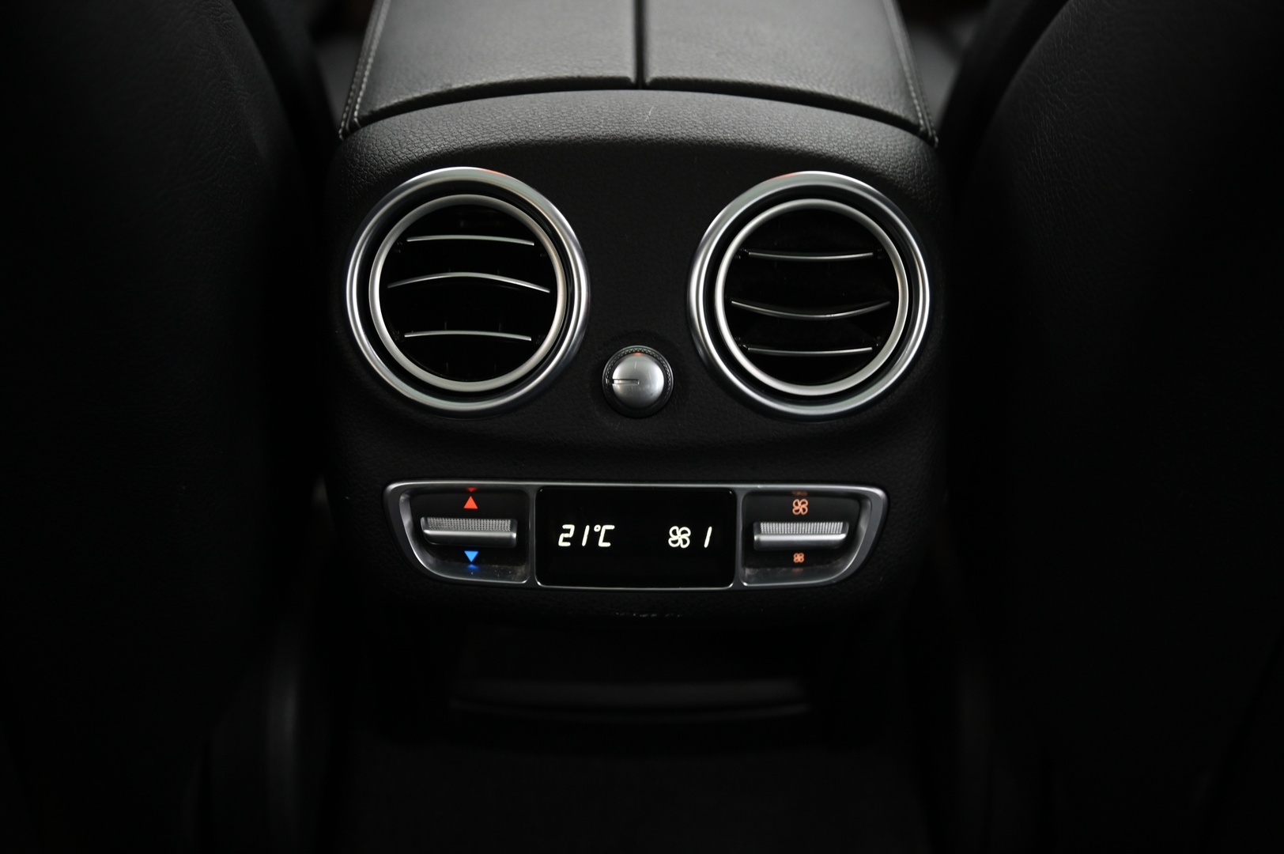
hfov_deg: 39.6
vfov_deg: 26.9
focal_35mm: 50
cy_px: 427
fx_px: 1782
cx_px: 642
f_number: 4
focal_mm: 50
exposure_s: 1/13
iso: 2000
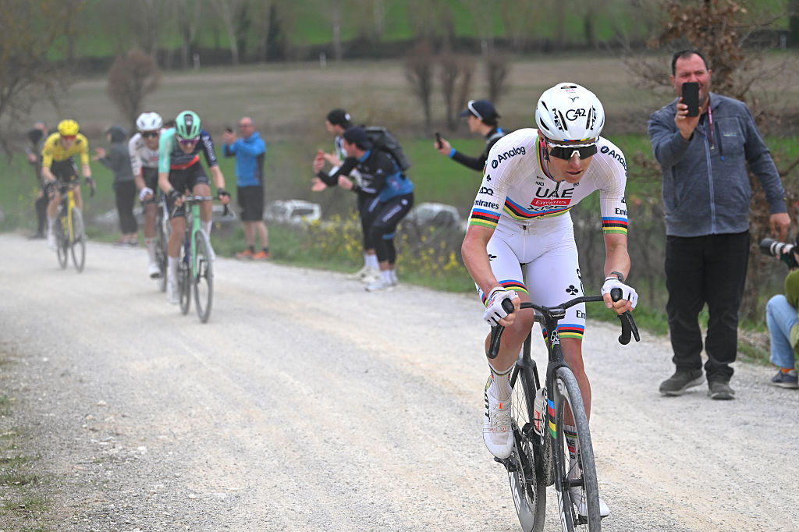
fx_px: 2330
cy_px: 266
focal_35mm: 105
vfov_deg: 13.0
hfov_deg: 19.5
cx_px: 400
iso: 400
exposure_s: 1/1600
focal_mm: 70
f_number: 3.2
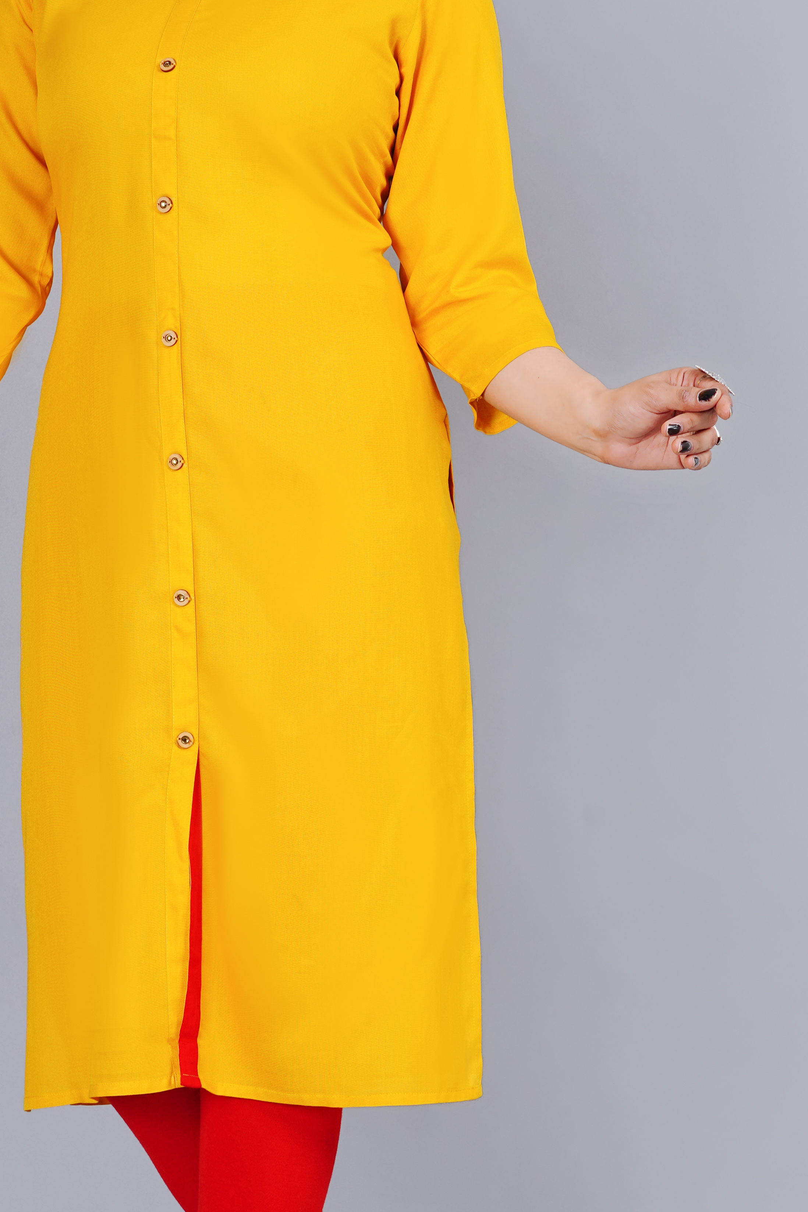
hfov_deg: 13.4
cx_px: 288
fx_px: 3434
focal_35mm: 102
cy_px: 614
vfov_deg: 20.0
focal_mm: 56
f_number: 9
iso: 100
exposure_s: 1/125
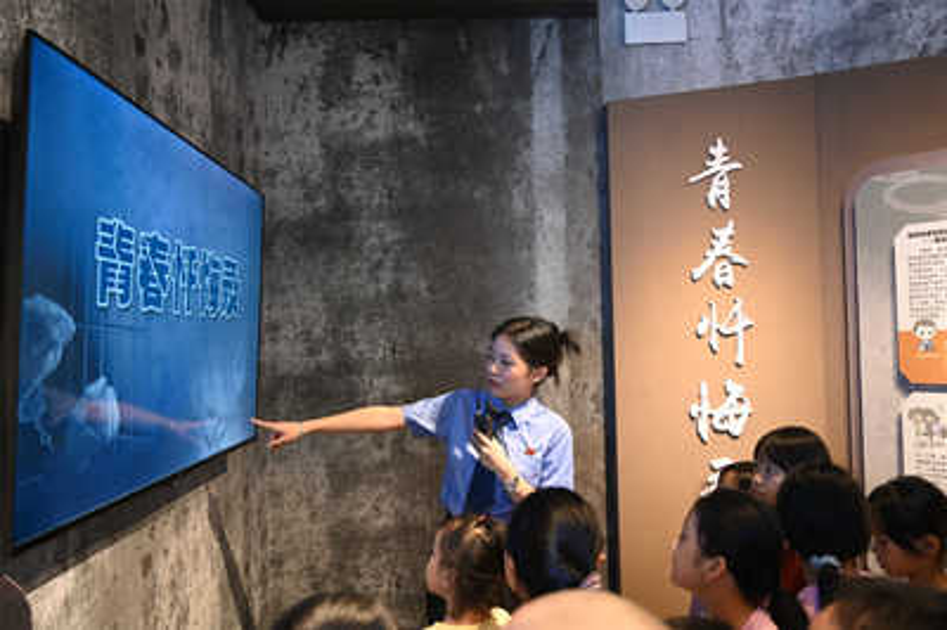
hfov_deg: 61.1
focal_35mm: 30
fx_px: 802
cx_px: 474
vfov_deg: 42.9
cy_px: 315
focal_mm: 30.5
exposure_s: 1/125
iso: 2800
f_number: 4
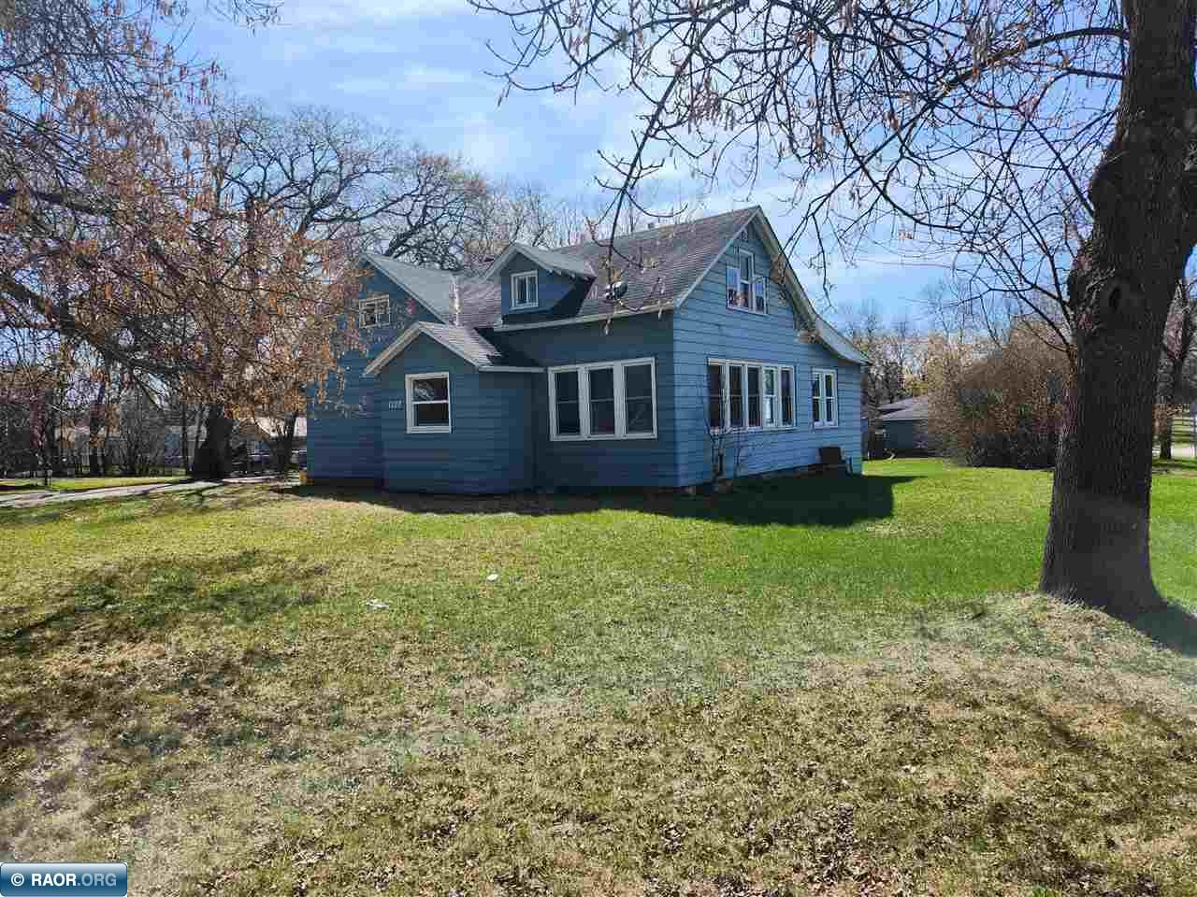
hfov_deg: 73.9
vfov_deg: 58.9
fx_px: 795
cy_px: 448
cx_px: 598
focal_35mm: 23
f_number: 1.8
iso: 20
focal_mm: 5.4
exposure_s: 1/1472
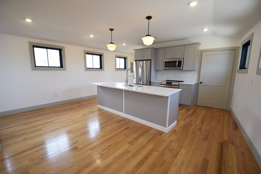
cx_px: 130
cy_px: 87
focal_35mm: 15
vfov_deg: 77.3
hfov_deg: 100.4
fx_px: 109
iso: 400
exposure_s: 1/80
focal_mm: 10
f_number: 4.5
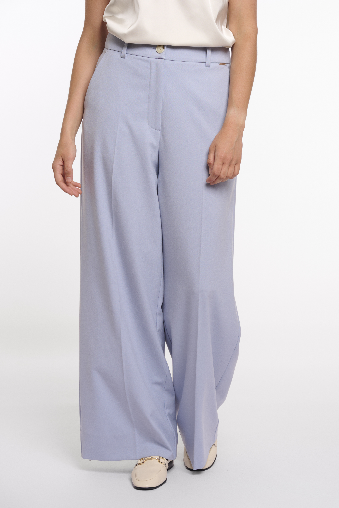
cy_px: 254
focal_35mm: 91
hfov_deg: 15.0
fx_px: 1285
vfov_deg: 22.4
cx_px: 170
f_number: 8
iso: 125
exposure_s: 1/160
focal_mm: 91
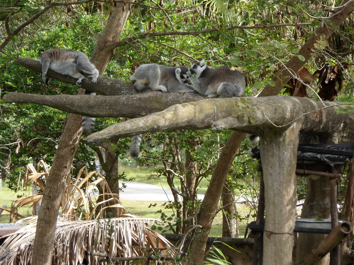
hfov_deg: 15.2
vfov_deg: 11.4
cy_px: 132
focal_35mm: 130
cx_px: 177
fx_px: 1329
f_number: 5.4
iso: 80
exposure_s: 1/125
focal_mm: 22.5
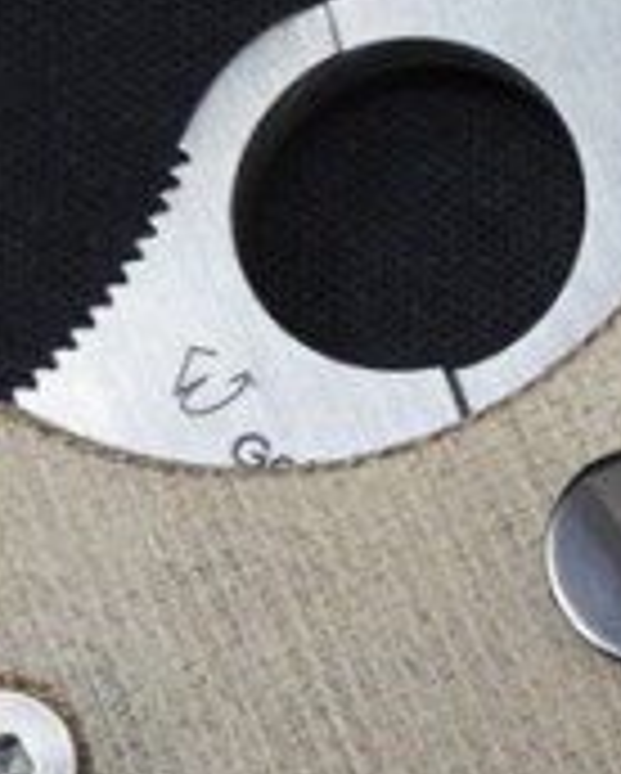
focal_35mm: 202
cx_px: 932
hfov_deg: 7.5
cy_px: 274
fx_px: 4633
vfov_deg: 9.5
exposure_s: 1/60
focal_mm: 21.56
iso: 1600
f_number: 10
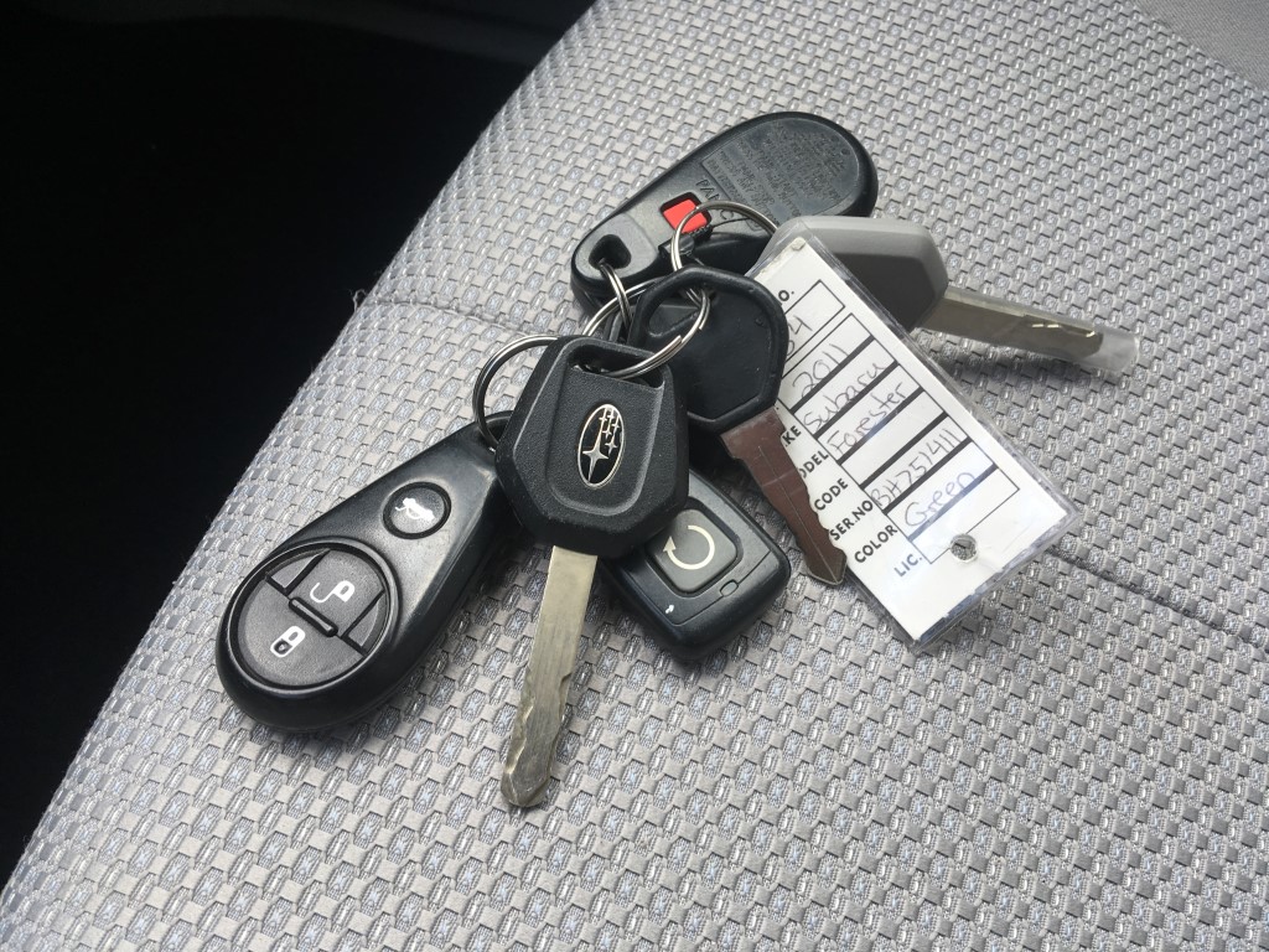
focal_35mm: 29
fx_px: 1063
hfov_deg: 61.7
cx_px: 634
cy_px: 476
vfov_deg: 48.2
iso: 25
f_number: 2.2
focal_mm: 4.15
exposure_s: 1/181
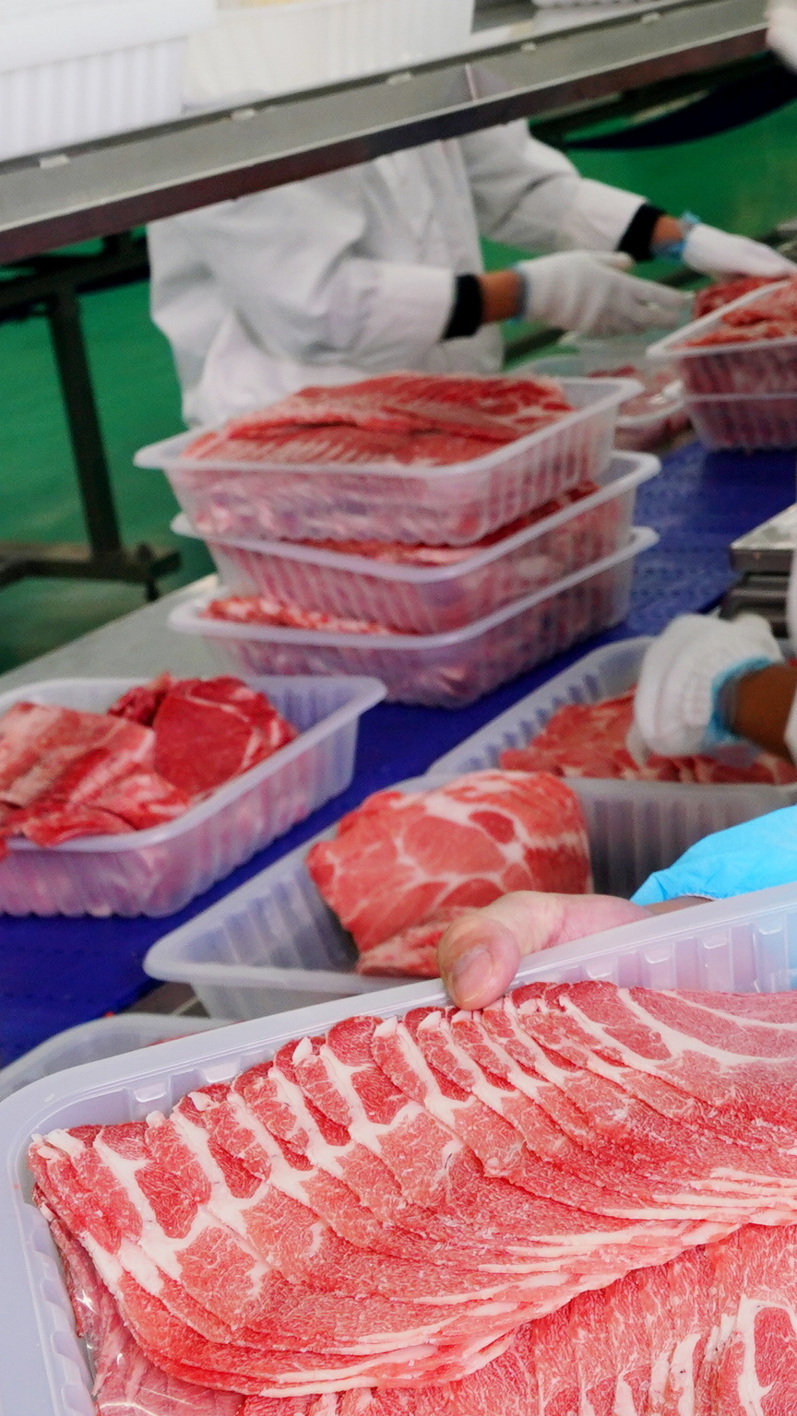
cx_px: 1395
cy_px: 218
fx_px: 2517
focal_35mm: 67
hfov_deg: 15.6
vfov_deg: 30.4
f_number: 6.3
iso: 400
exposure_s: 1/60
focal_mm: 19
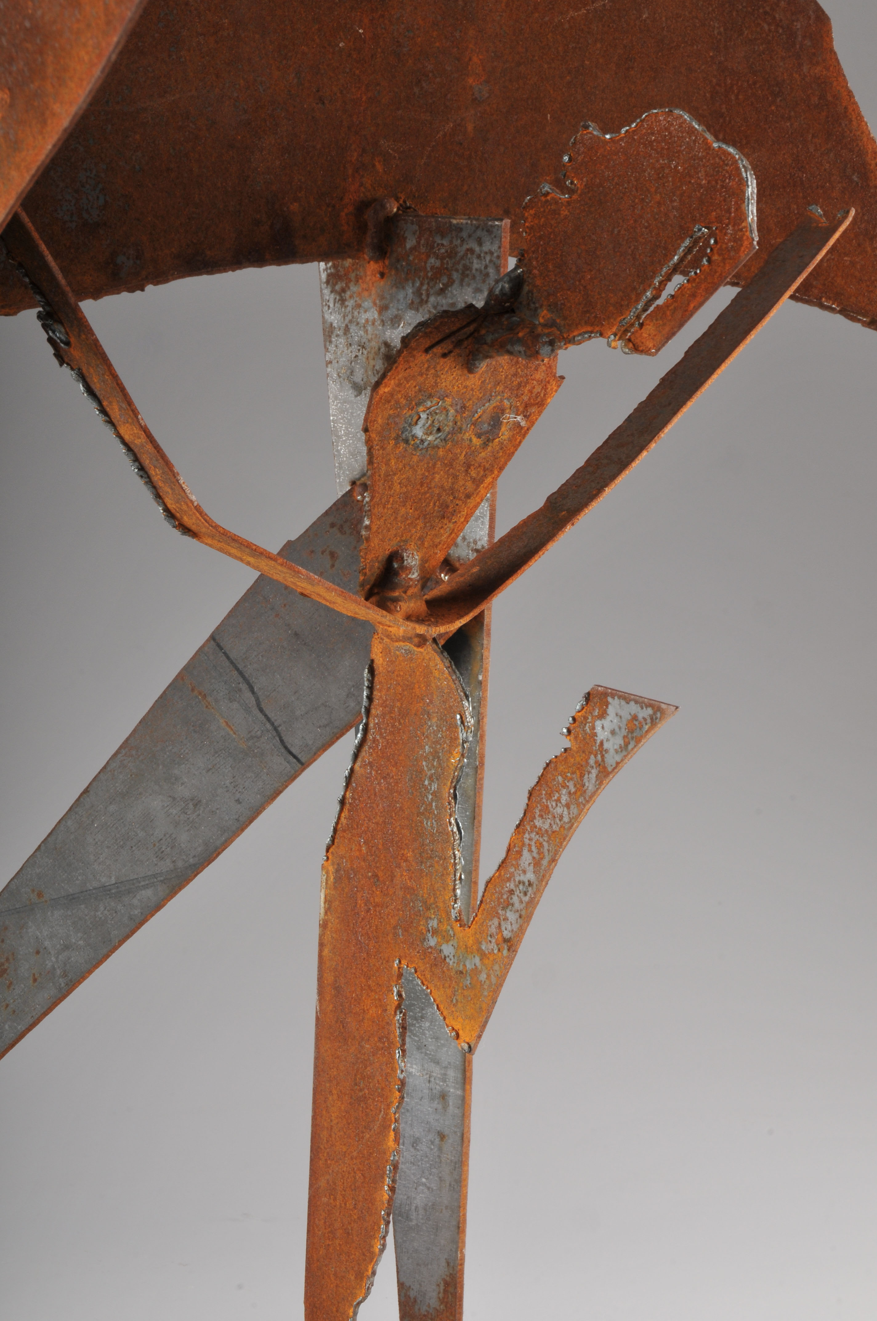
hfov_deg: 16.5
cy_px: 660
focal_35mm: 82
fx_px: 3022
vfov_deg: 24.6
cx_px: 438
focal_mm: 55
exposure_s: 1/250
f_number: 20
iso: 160
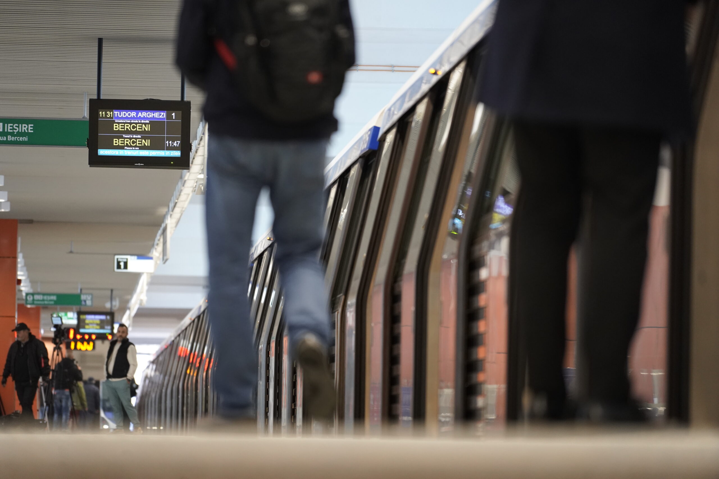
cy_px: 240
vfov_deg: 6.9
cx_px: 360
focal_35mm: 200
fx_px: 3994
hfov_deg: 10.3
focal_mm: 200
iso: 3200
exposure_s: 1/250
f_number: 4
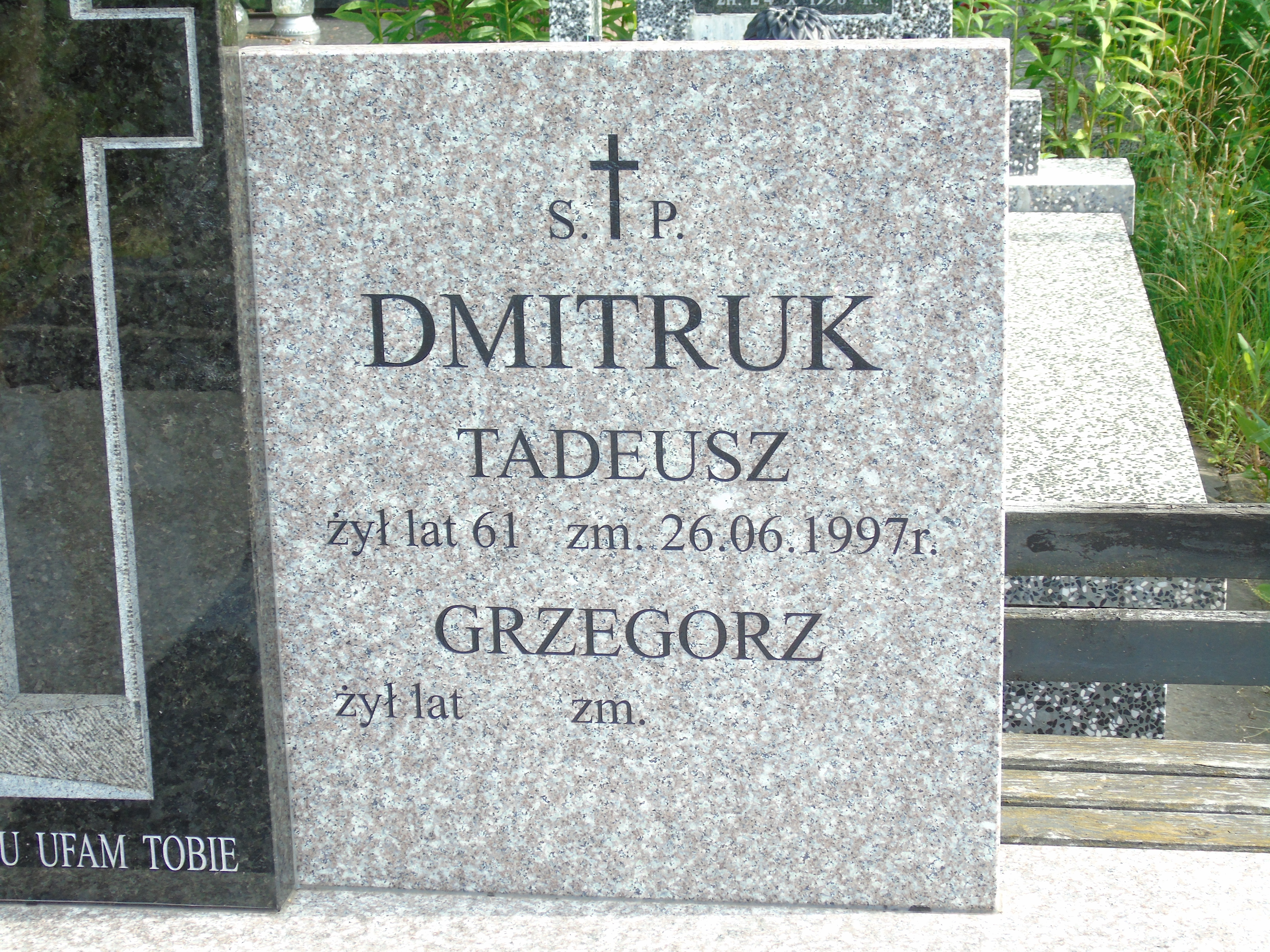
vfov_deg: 20.7
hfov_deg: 27.4
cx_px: 635
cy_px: 476
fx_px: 2605
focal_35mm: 71
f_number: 4.7
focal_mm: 13
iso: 80
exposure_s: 1/80
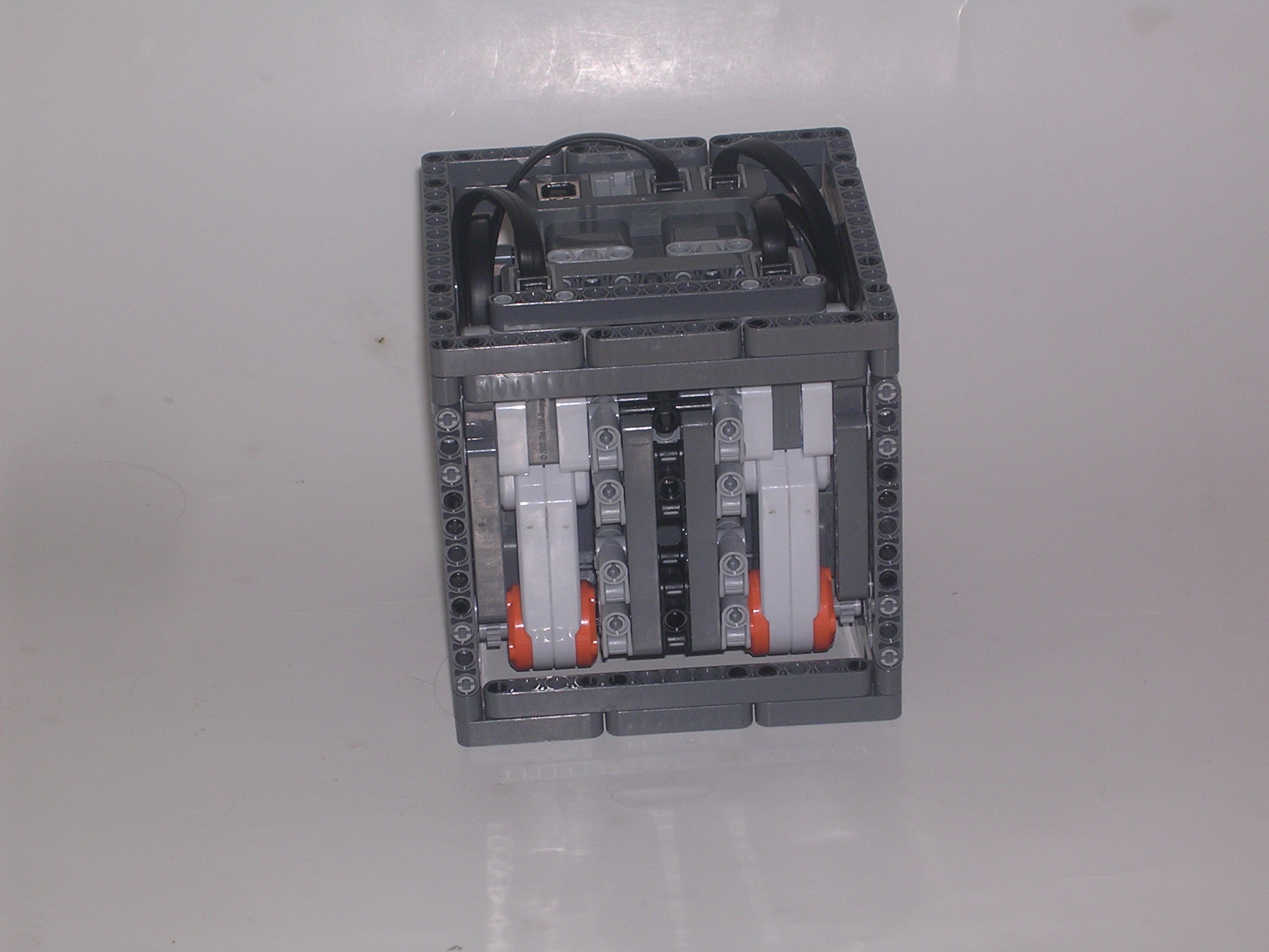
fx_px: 4033
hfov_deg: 17.9
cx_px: 634
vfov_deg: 13.5
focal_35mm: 110
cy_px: 476
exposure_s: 1/60.1
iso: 100
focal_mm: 16.7
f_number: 4.8
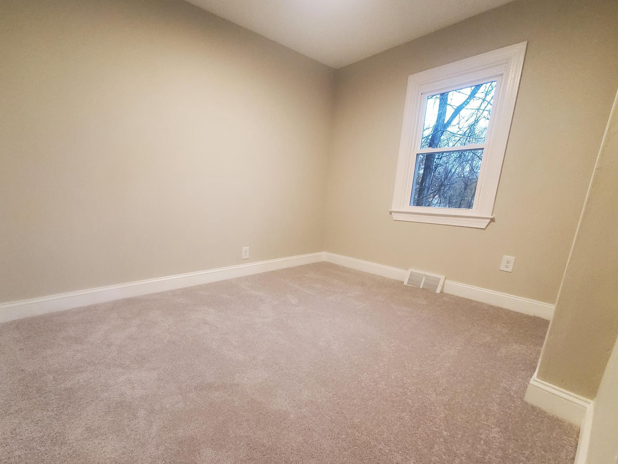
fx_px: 268
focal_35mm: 15
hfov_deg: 97.9
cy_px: 262
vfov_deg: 81.3
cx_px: 281
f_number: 2.2
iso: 500
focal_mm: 1.8
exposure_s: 1/60
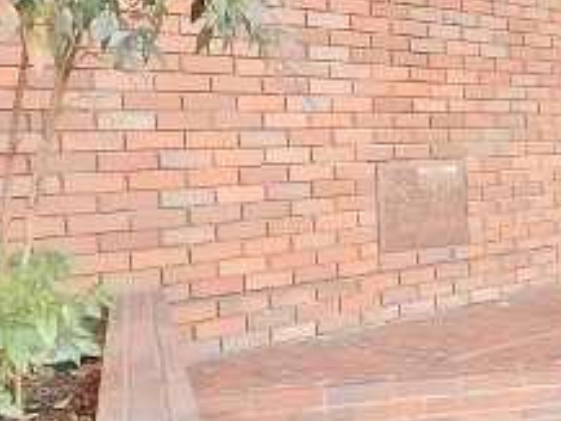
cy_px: 263
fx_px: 1005
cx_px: 509
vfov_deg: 23.6
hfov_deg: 29.8
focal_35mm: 62
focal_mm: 3.7
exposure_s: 1/60
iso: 200
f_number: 3.5
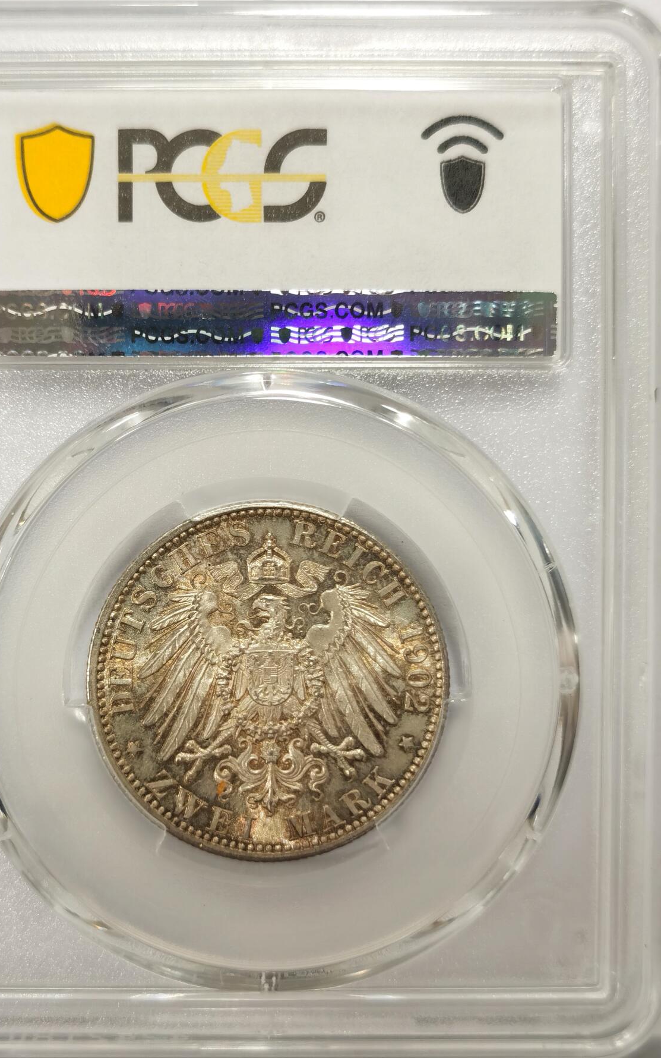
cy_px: 529
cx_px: 272
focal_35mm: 58
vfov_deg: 35.1
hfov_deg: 22.3
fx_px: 1671
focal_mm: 5.56
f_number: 16
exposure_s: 1/100
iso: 100
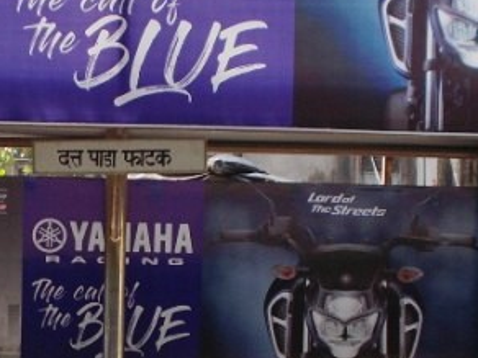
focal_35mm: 137
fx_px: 1892
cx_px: 98
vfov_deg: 10.8
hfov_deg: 14.3
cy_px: 291
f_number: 3.9
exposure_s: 1/160
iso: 80
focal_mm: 6.9
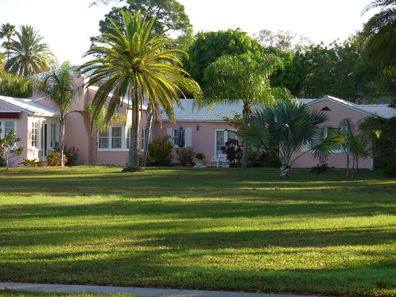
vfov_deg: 12.1
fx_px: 1395
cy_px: 148
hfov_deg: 16.2
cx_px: 198
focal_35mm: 122
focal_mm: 20.2
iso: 50
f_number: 4.3
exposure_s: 1/209
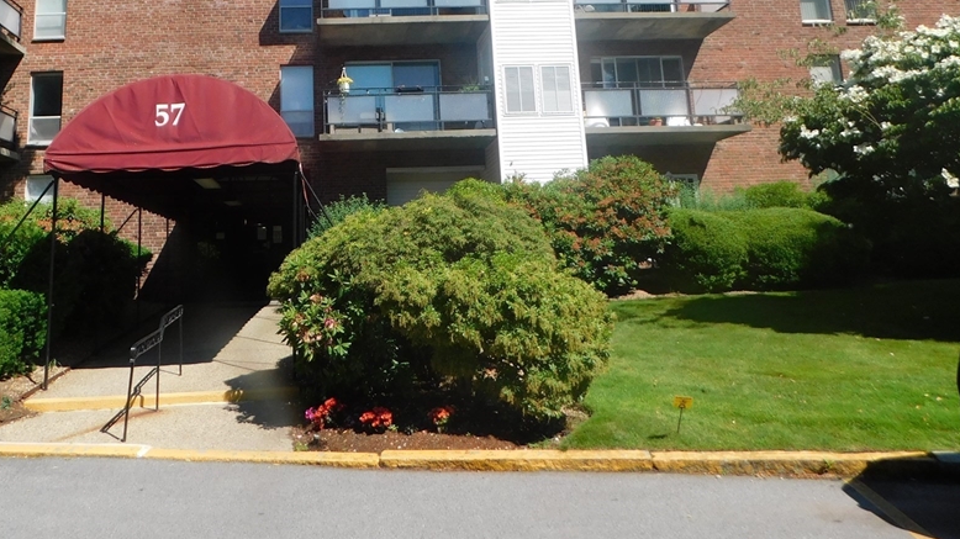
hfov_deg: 58.6
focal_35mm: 33
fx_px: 840
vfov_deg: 34.2
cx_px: 352
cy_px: 86
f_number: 3
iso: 125
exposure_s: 1/1500
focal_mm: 4
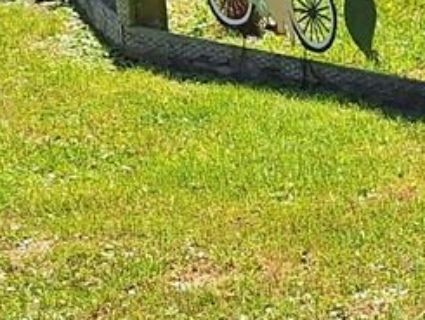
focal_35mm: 150
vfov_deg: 9.9
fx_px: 1843
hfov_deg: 10.3
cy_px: 89
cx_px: 1199
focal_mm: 5.54
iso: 40
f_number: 1.8
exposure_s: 1/2315
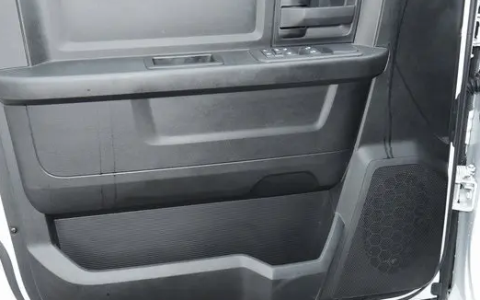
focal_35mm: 39
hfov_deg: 50.1
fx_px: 510
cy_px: 133
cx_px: 195
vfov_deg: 32.7
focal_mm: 15
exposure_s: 1/15
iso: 250
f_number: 5
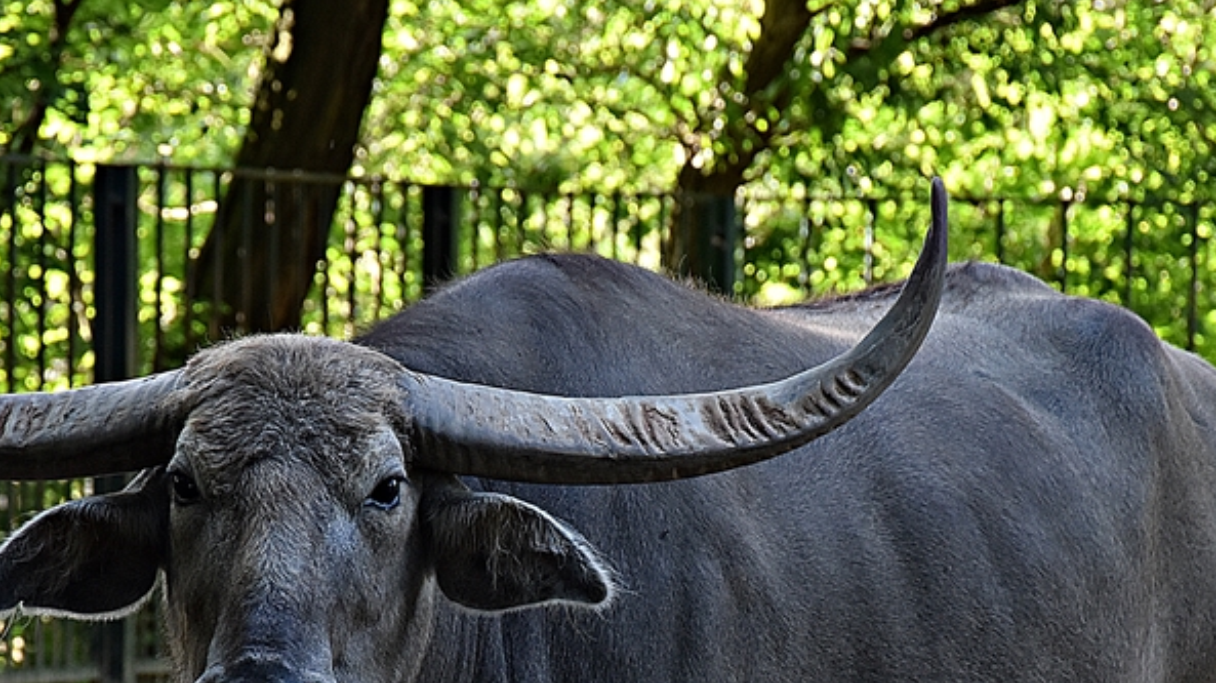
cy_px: 631
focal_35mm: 315
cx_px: 509
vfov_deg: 3.8
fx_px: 10153
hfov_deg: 6.9
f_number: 5.6
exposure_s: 1/125
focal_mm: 116
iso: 800
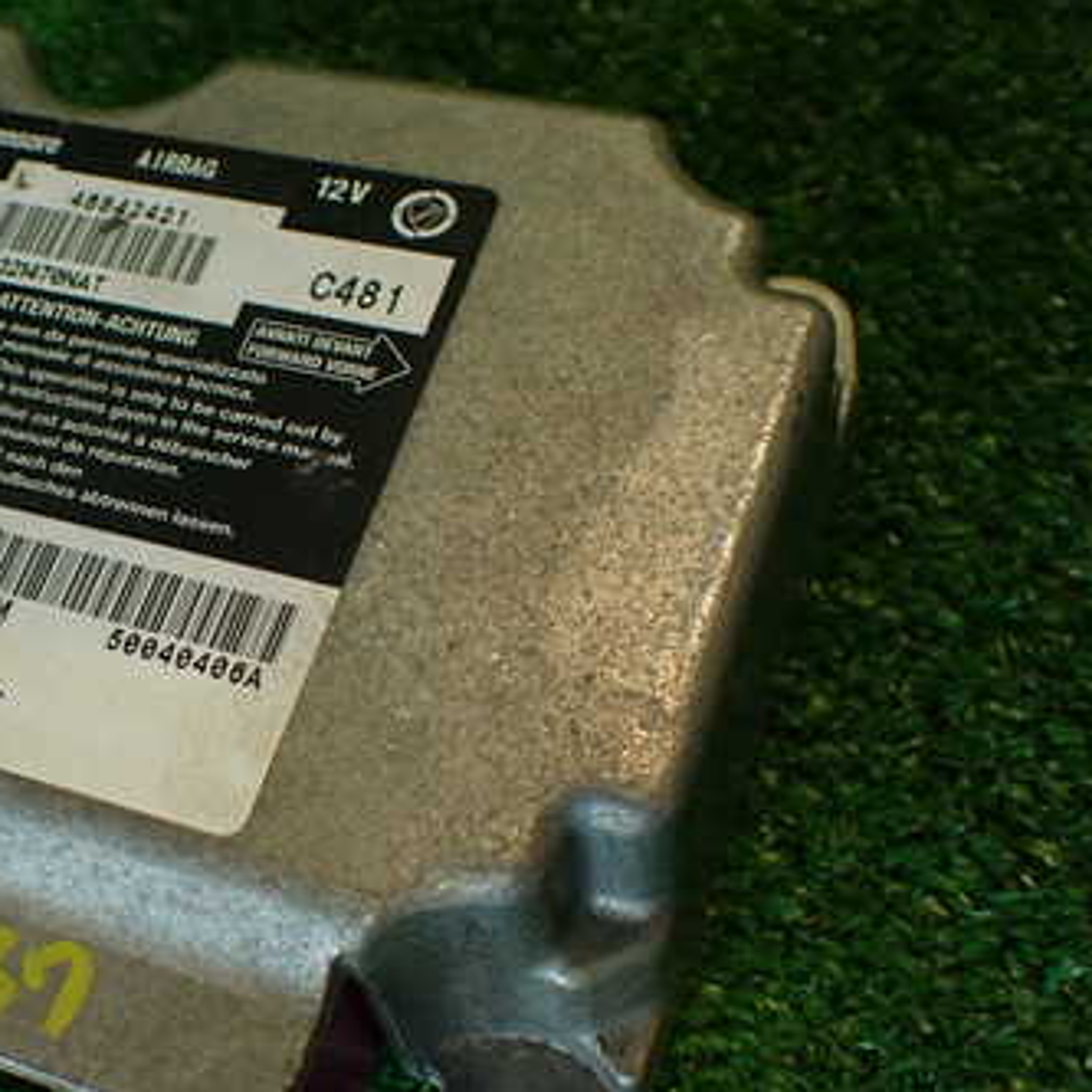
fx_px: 1820
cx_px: 164
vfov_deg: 33.3
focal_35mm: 51
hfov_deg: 32.2
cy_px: 656
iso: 160
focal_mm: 5.79
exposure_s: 1/60
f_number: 2.4
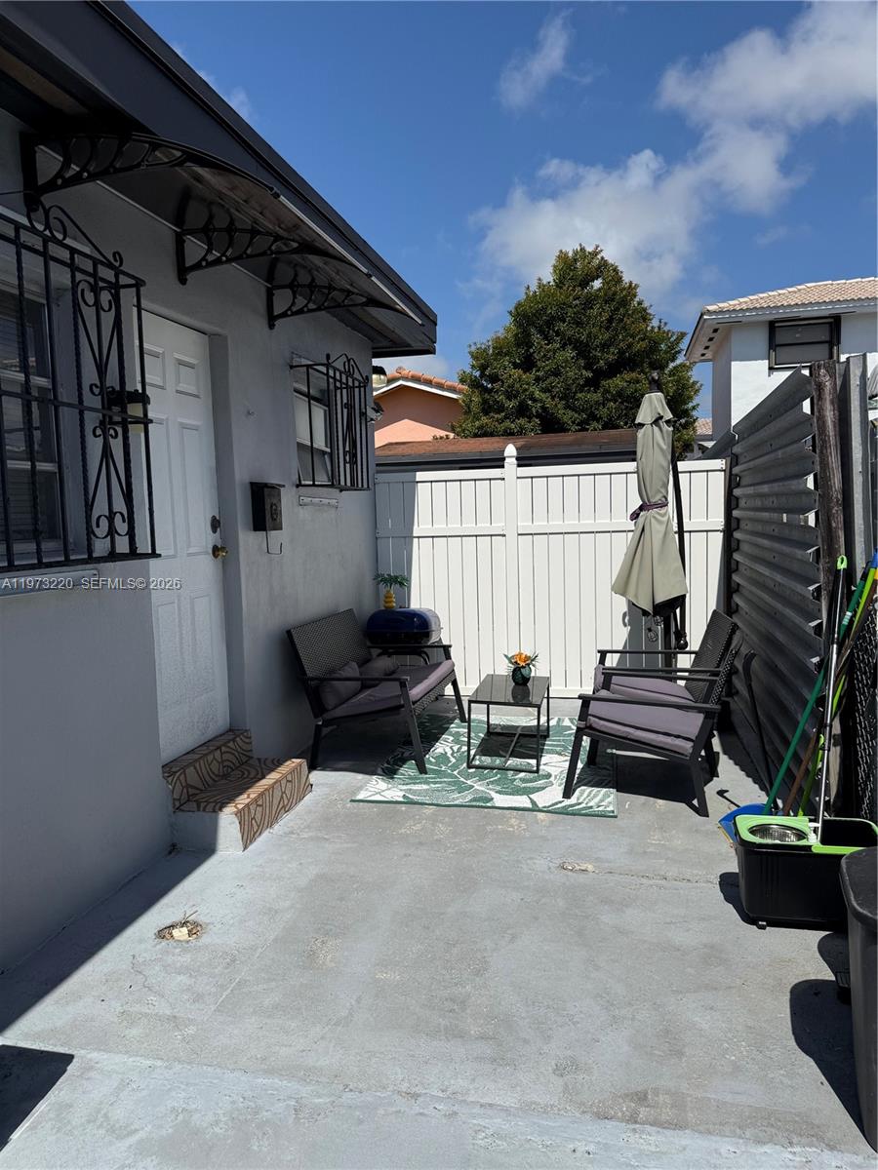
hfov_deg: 56.8
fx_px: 812
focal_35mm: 24
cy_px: 585
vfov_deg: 71.6
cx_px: 439
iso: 80
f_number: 1.78
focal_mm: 6.76
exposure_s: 1/11905
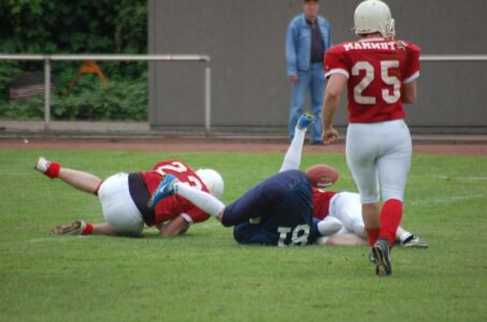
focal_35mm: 450
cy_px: 161
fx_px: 6075
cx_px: 244
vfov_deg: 3.0
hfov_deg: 4.6
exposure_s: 1/500
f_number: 5.6
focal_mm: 300
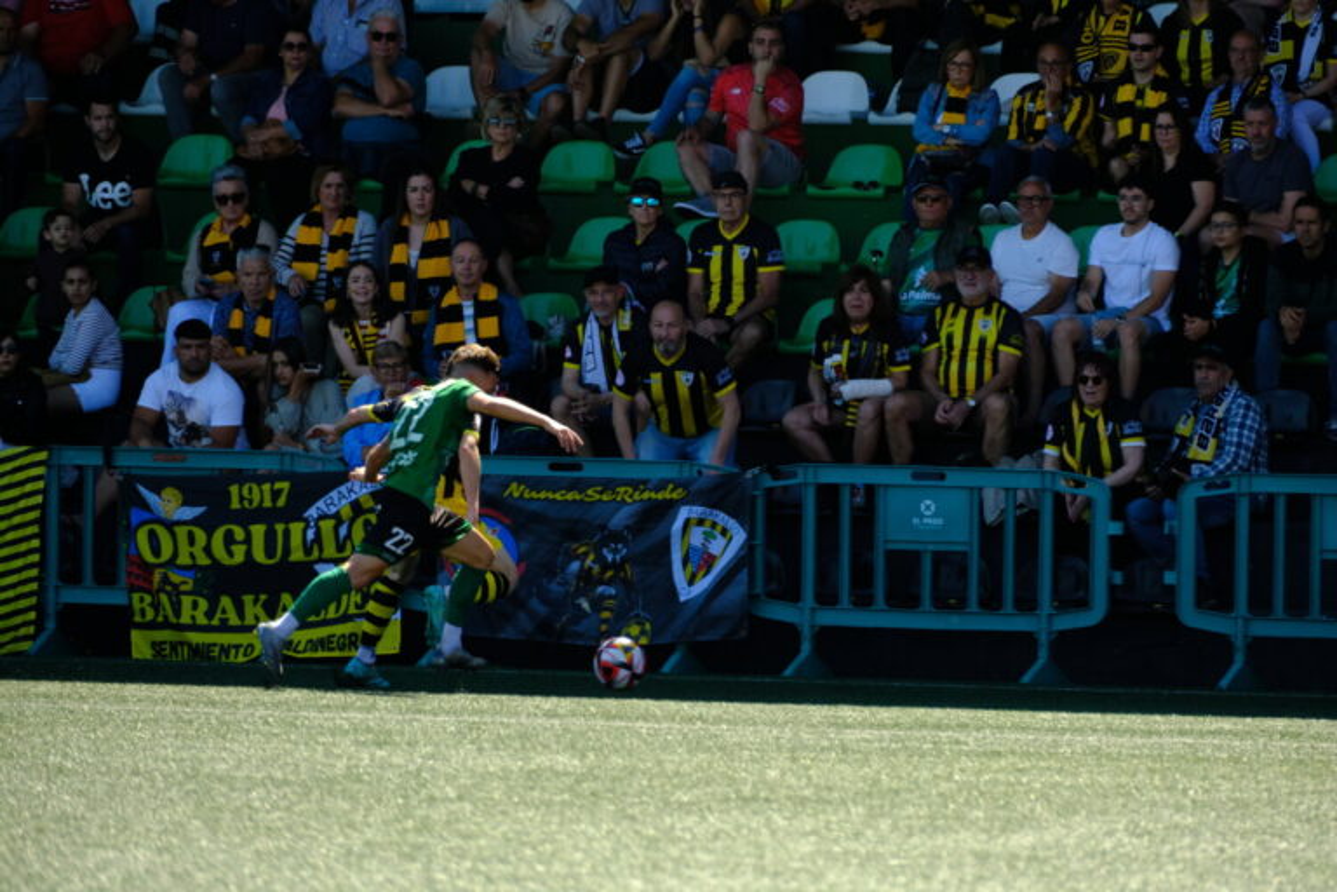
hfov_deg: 6.6
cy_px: 446
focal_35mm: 310
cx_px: 668
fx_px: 11512
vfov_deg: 4.4
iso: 1000
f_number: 5
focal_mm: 206.5
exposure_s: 1/1600
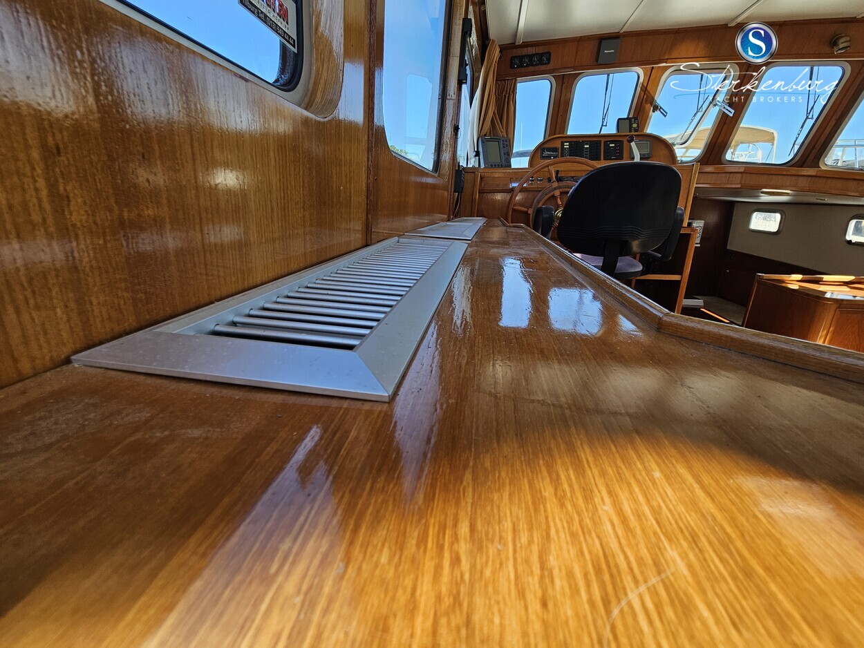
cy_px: 324
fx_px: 325
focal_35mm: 13
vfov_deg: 89.9
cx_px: 432
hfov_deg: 106.2
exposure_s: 1/291
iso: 50
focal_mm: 2.2
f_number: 2.2
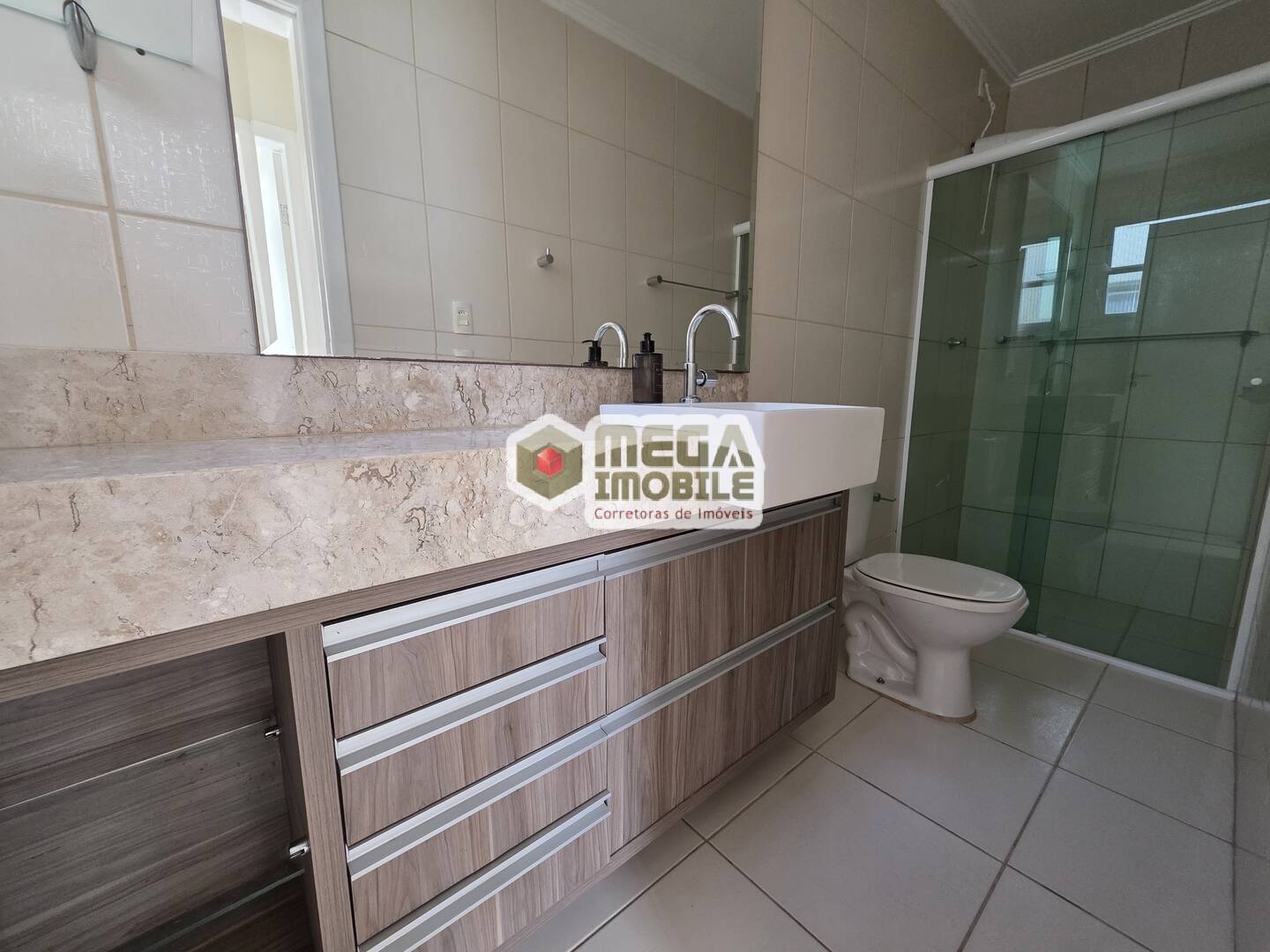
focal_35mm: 13
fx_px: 477
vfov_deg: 89.9
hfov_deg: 106.2
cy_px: 476
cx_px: 635
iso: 250
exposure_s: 1/120
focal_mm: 2.2
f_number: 1.9
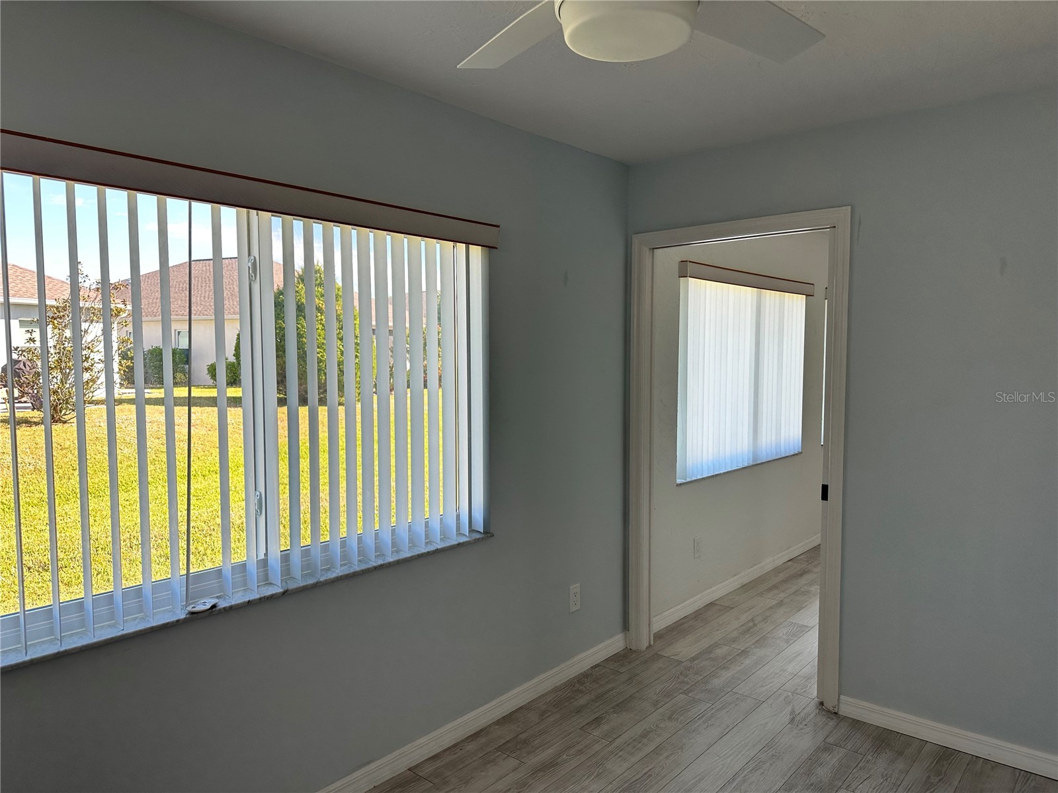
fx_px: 734
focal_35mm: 24
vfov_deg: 56.8
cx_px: 529
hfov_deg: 71.6
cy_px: 396
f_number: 1.78
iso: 64
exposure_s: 1/213
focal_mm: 6.86
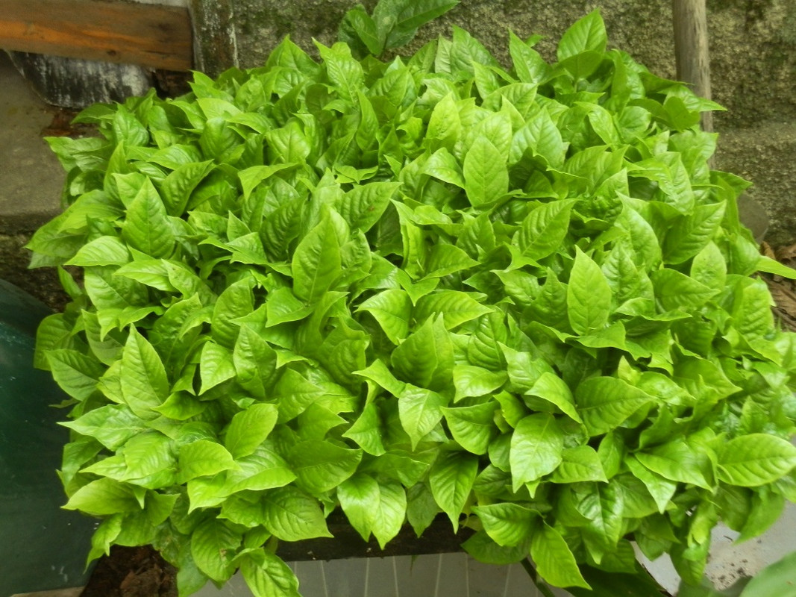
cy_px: 298
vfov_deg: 24.0
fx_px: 1403
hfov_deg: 31.7
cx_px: 398
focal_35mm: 61
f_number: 3.7
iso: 200
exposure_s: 1/13
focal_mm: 10.99
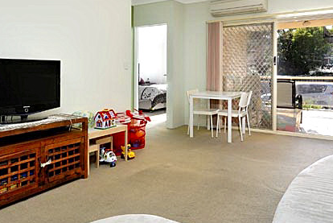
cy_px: 81
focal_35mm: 29
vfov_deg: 44.6
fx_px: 269
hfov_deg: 63.6
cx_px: 170
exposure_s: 1/3
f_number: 7.1
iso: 100
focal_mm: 10
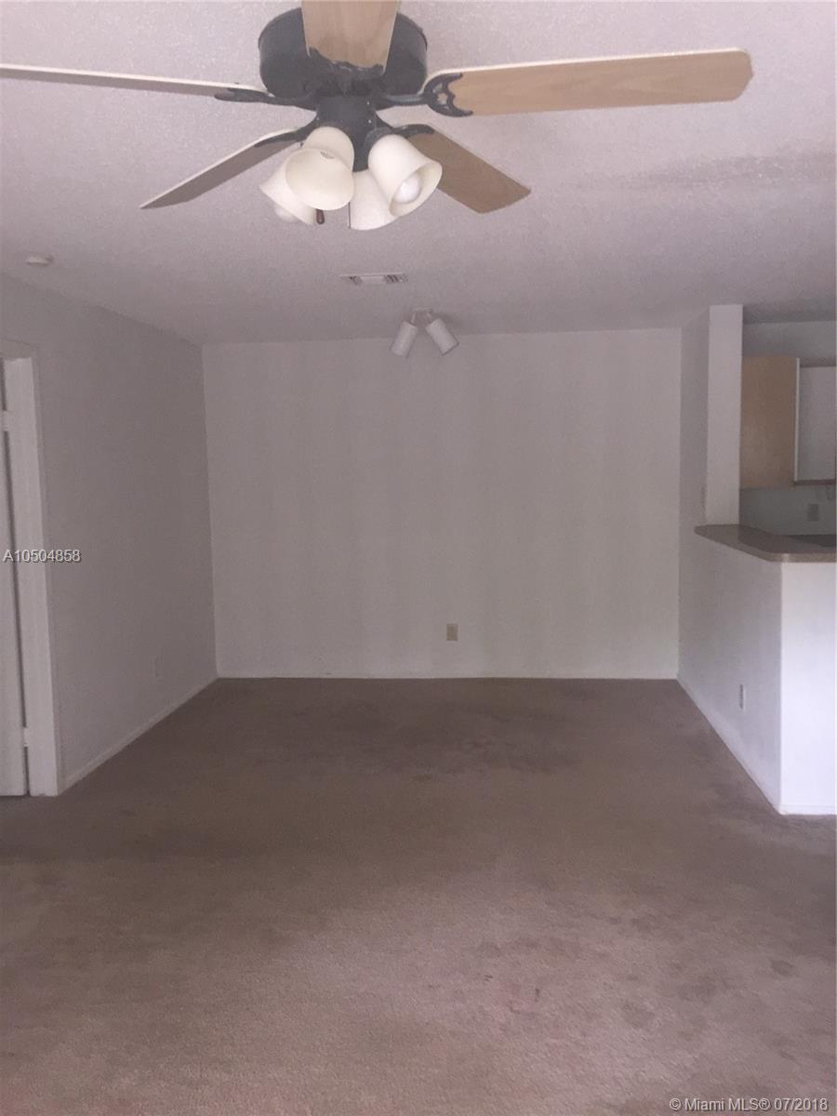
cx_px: 418
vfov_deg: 61.7
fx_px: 935
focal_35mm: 29
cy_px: 558
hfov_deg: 48.2
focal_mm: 4.15
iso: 125
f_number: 2.2
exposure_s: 1/30
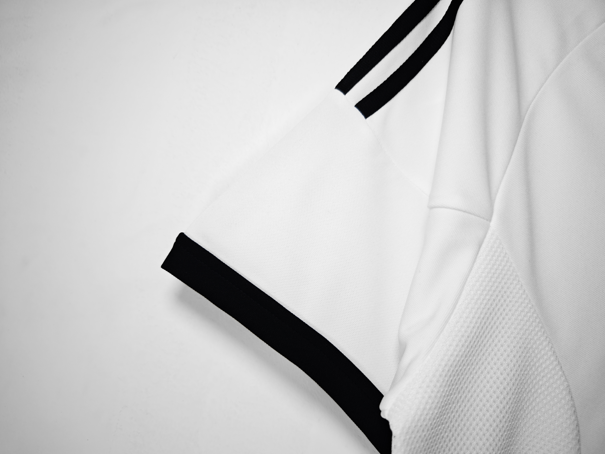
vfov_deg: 56.8
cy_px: 236
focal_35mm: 24
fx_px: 419
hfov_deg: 71.6
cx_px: 302
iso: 50
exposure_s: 1/115
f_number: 1.75
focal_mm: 8.67
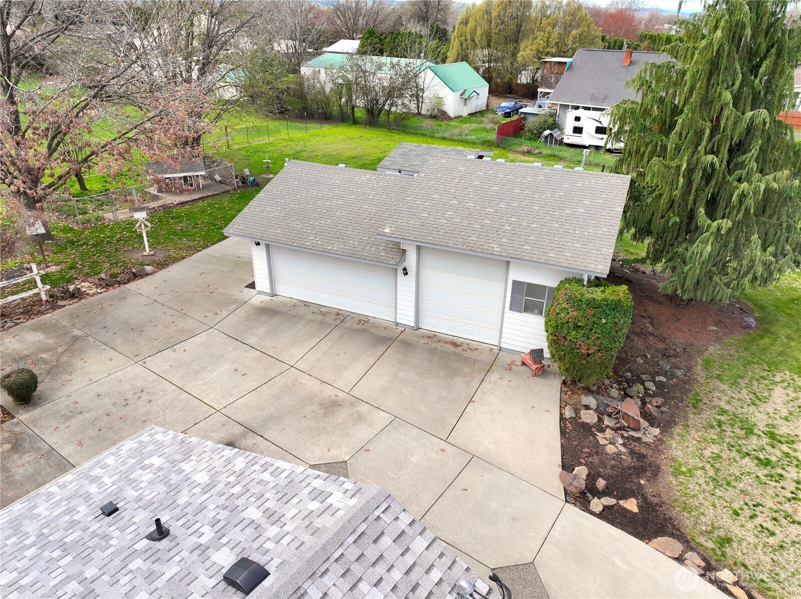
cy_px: 300
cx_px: 400
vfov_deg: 56.8
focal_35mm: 24
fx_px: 555
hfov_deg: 71.6
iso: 110
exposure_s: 1/800
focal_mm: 12.29
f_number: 2.8
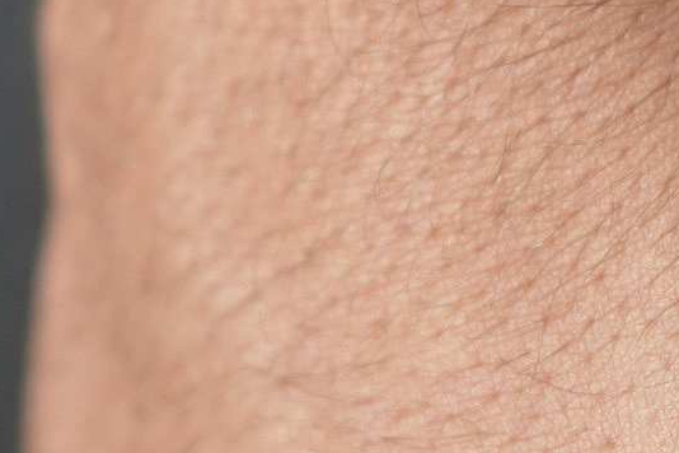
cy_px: 267
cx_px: 401
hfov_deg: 5.2
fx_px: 7412
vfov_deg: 3.5
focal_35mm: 393
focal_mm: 55
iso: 100
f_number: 1.8
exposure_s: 1/800
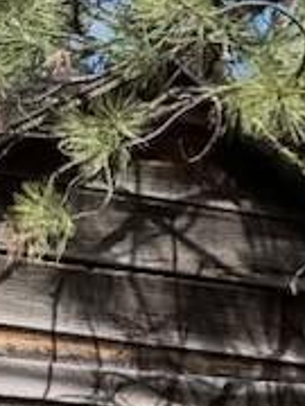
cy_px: 747
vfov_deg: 10.8
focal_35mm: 171
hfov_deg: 8.4
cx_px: 513
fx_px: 2009
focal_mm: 6.76
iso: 80
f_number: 1.78
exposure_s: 1/1261
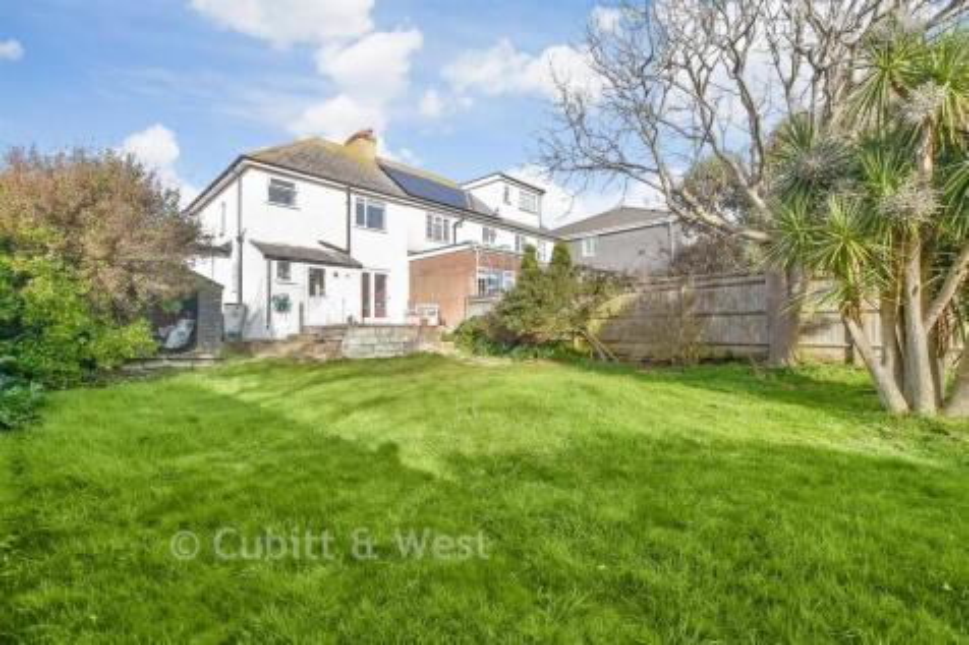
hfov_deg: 100.4
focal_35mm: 15
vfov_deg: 77.3
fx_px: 404
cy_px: 322
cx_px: 484
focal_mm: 10
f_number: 8
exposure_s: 1/250
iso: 160
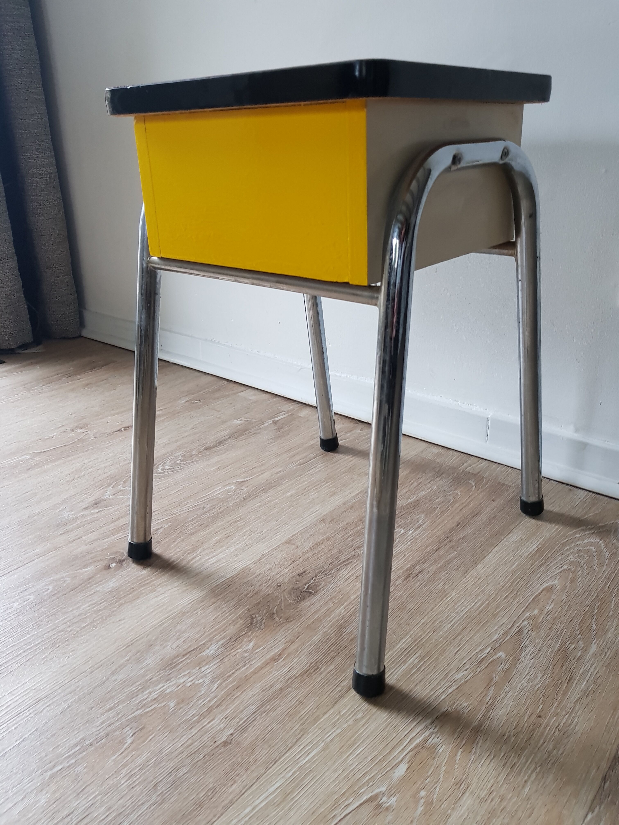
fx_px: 620
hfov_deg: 53.1
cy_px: 412
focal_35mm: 26
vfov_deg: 67.3
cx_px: 310
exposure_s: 1/35
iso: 160
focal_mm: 4.2
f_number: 1.7
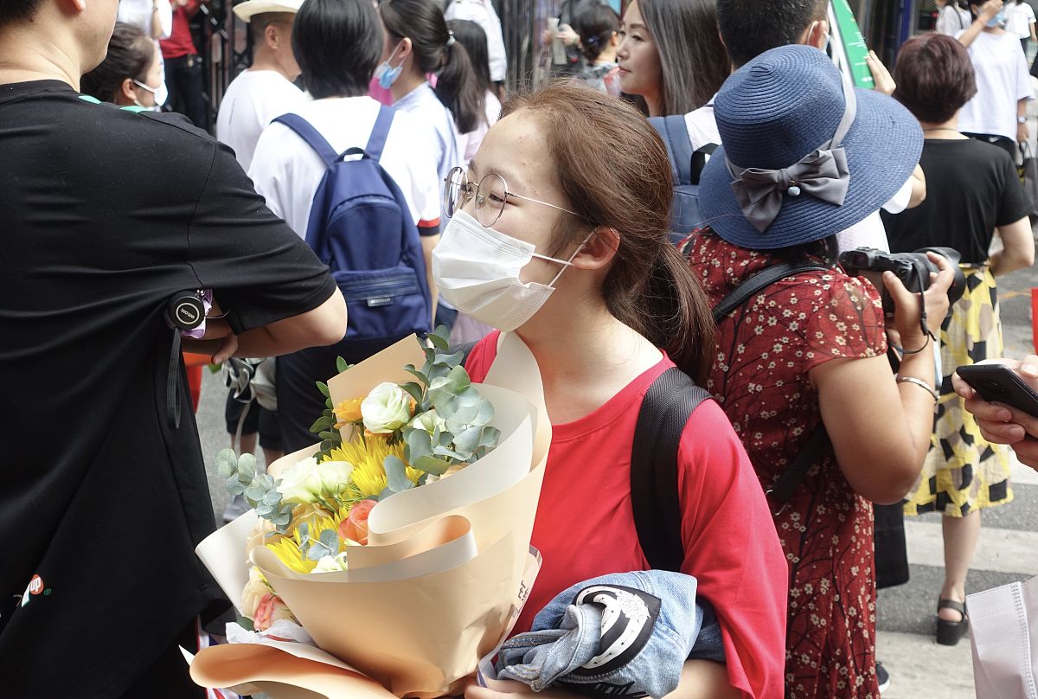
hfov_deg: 37.4
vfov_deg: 25.7
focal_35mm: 53
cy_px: 350
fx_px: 1533
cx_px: 519
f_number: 3.5
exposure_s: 1/500
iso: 250
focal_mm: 19.48
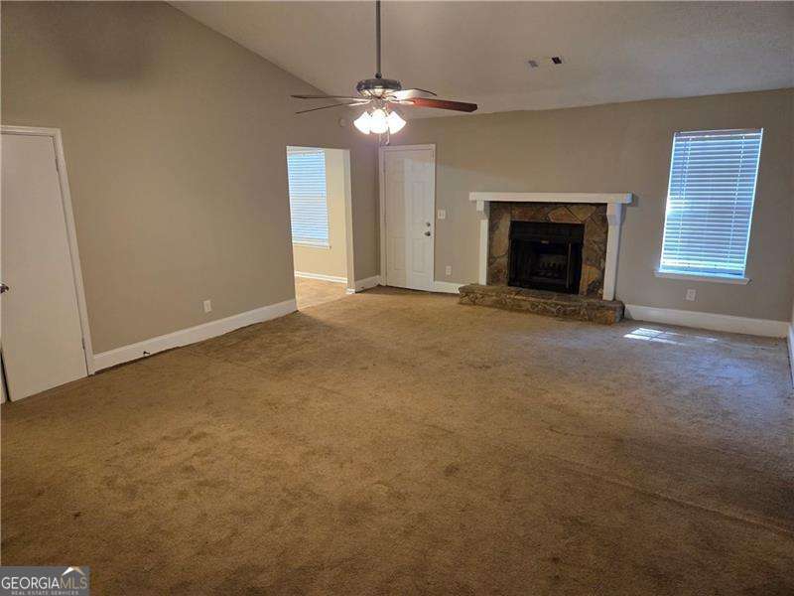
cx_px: 397
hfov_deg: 73.9
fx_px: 528
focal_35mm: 23
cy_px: 298
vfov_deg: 58.9
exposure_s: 1/120
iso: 640
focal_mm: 5.4
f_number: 1.8
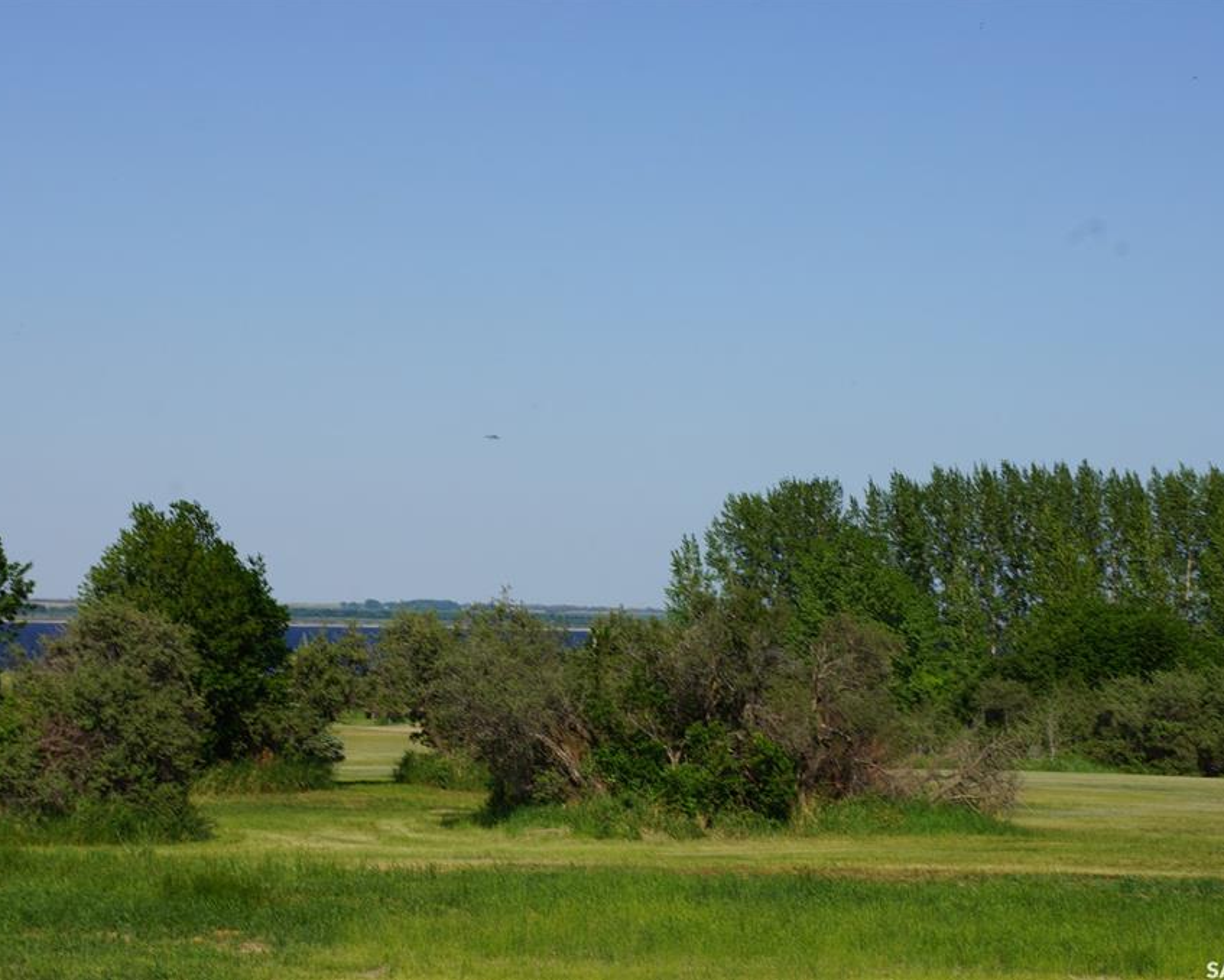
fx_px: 3390
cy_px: 489
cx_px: 610
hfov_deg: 20.5
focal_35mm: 94
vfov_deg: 16.4
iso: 100
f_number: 13
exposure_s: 1/200
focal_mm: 55
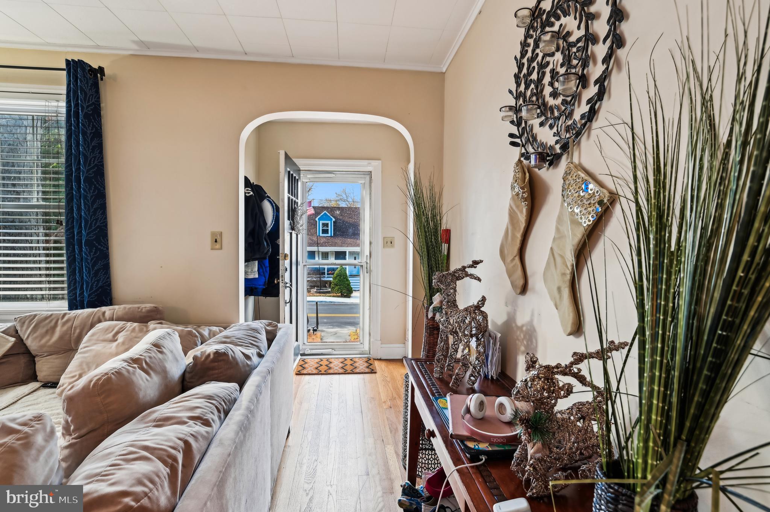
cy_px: 256
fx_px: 385
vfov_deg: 67.3
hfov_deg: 90.0
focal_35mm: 18
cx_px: 385
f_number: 8
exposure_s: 1/3.33
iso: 100
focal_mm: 18
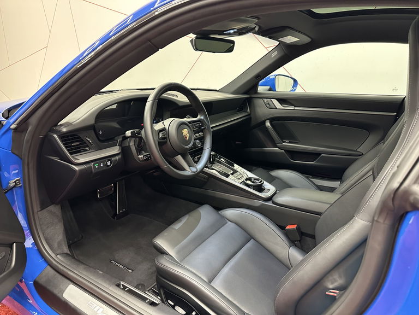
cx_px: 210
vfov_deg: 56.8
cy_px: 158
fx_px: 291
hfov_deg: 71.6
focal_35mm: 24
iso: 500
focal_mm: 6.86
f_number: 1.78
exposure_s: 1/50
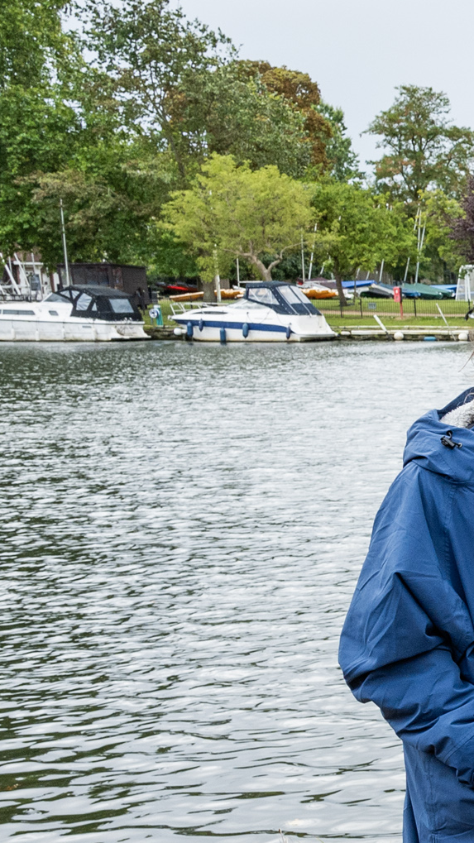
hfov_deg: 12.4
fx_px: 1654
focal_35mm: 74
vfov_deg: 28.5
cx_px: 1175
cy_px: 517
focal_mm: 24
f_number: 8
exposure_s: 1/400
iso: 500
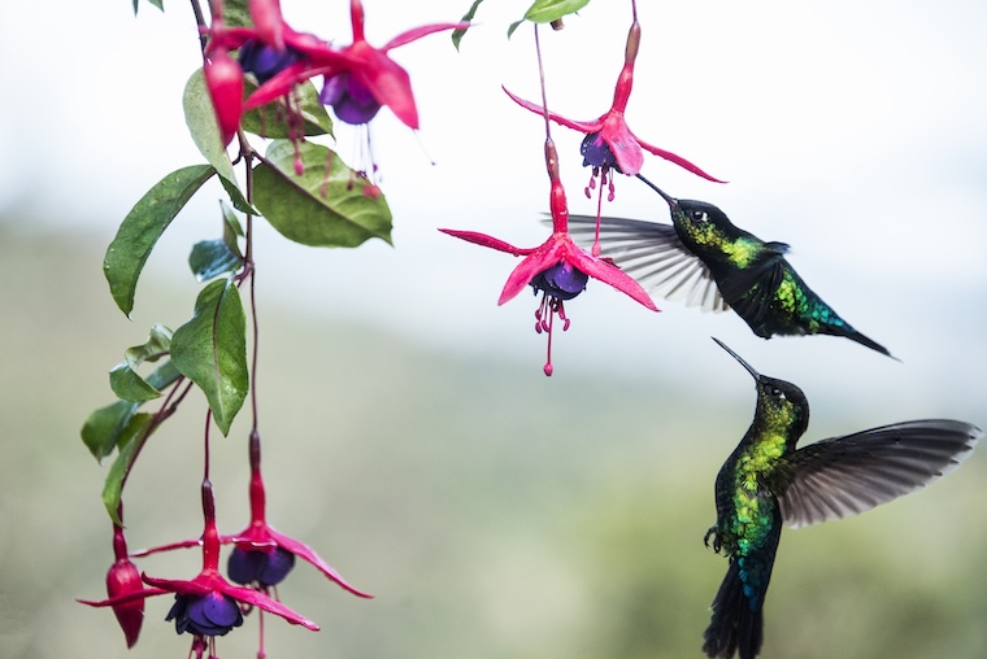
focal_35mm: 242
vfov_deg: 5.7
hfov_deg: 8.5
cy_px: 318
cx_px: 484
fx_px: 6640
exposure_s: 1/2000
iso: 2000
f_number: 5.6
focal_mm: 230
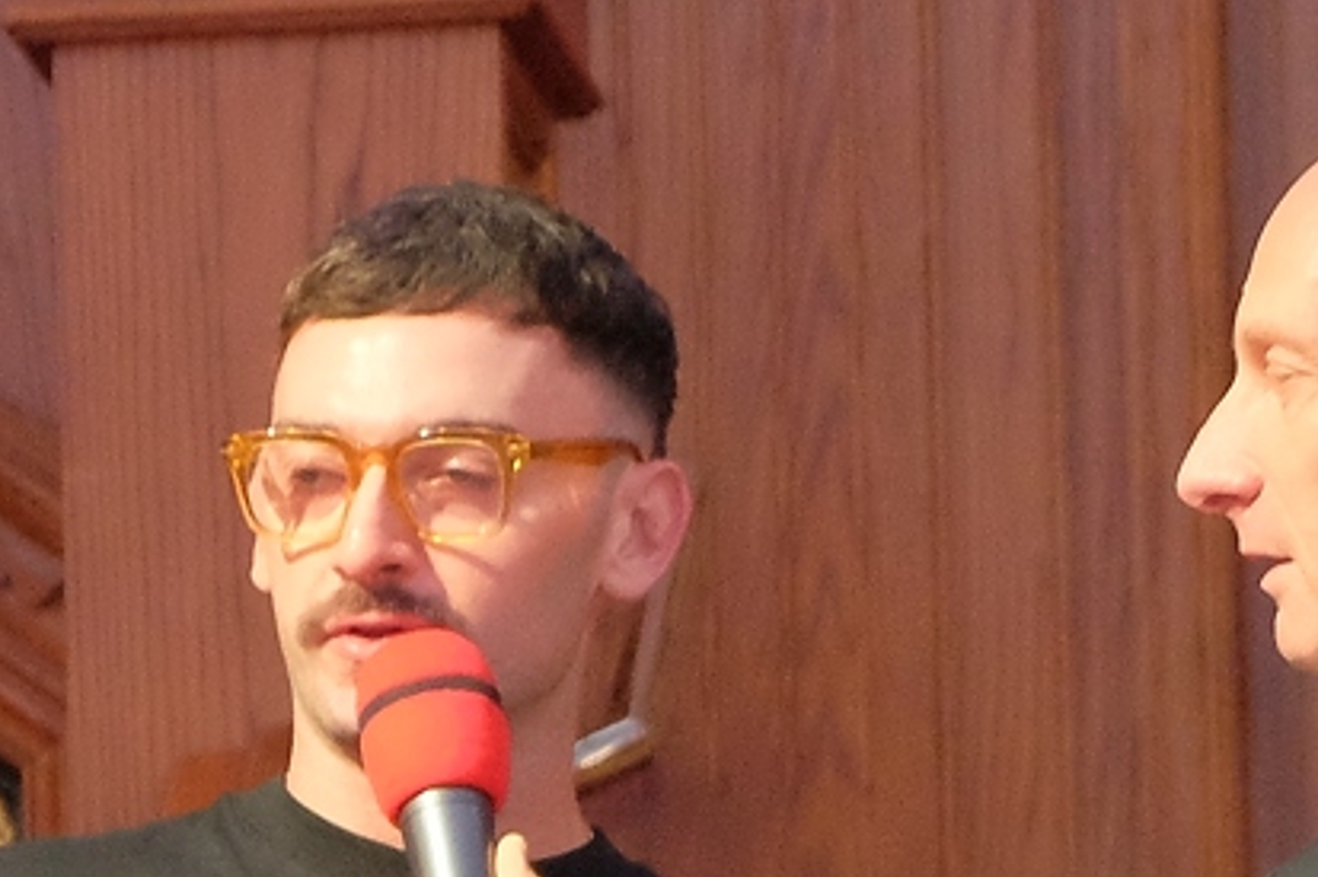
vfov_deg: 3.8
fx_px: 13247
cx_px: 862
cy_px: 1512
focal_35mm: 362
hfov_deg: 5.7
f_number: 4.5
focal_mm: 55
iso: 5000
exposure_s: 1/60
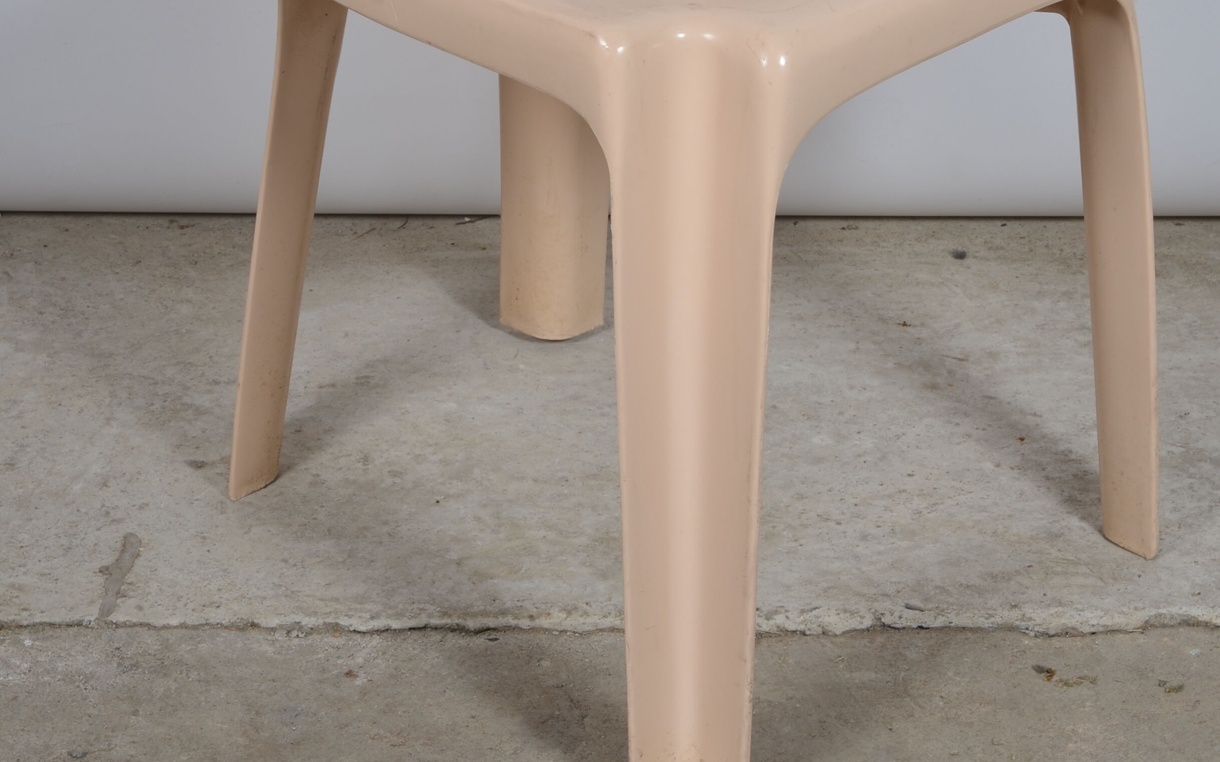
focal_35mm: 116
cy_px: -82
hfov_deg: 18.0
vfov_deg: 11.1
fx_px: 3857
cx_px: 614
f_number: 11
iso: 100
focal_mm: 50
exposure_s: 1/125
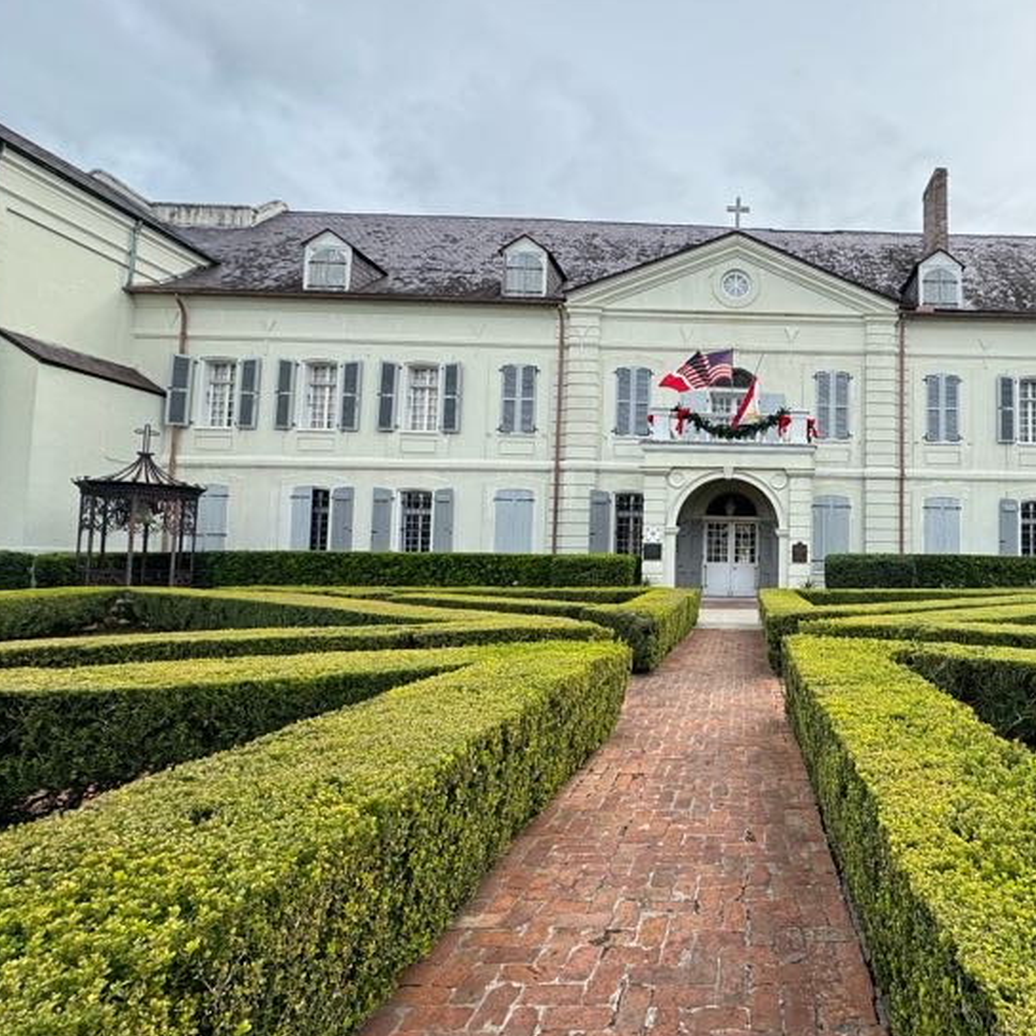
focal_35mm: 19
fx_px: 643
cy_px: 525
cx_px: 773
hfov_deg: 72.5
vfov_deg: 77.7
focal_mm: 2.22
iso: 50
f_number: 2.2
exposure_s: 1/796
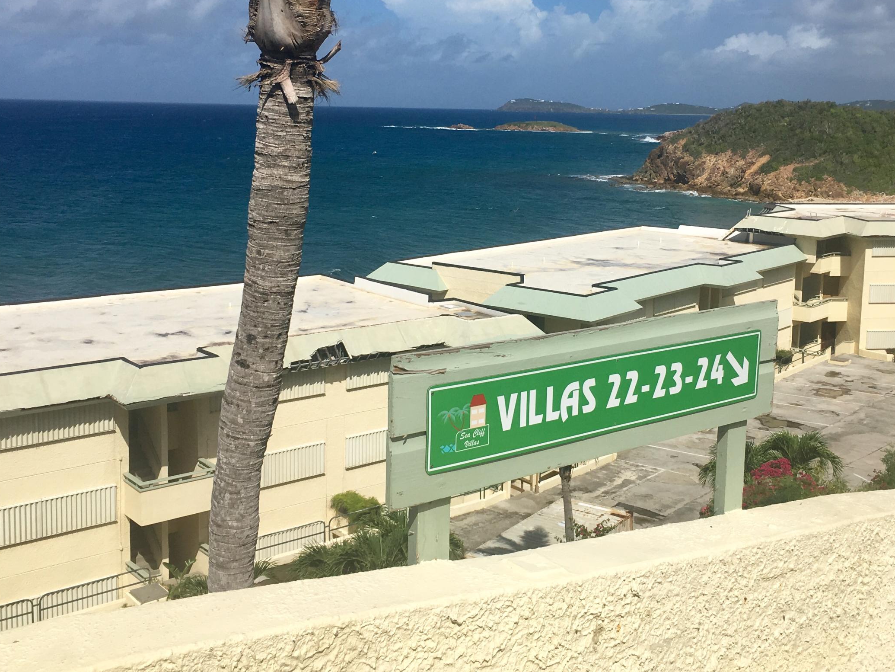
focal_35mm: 42
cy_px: 253
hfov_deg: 44.8
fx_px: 1086
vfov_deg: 34.2
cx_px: 477
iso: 25
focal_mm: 4.15
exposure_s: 1/3497
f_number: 2.2
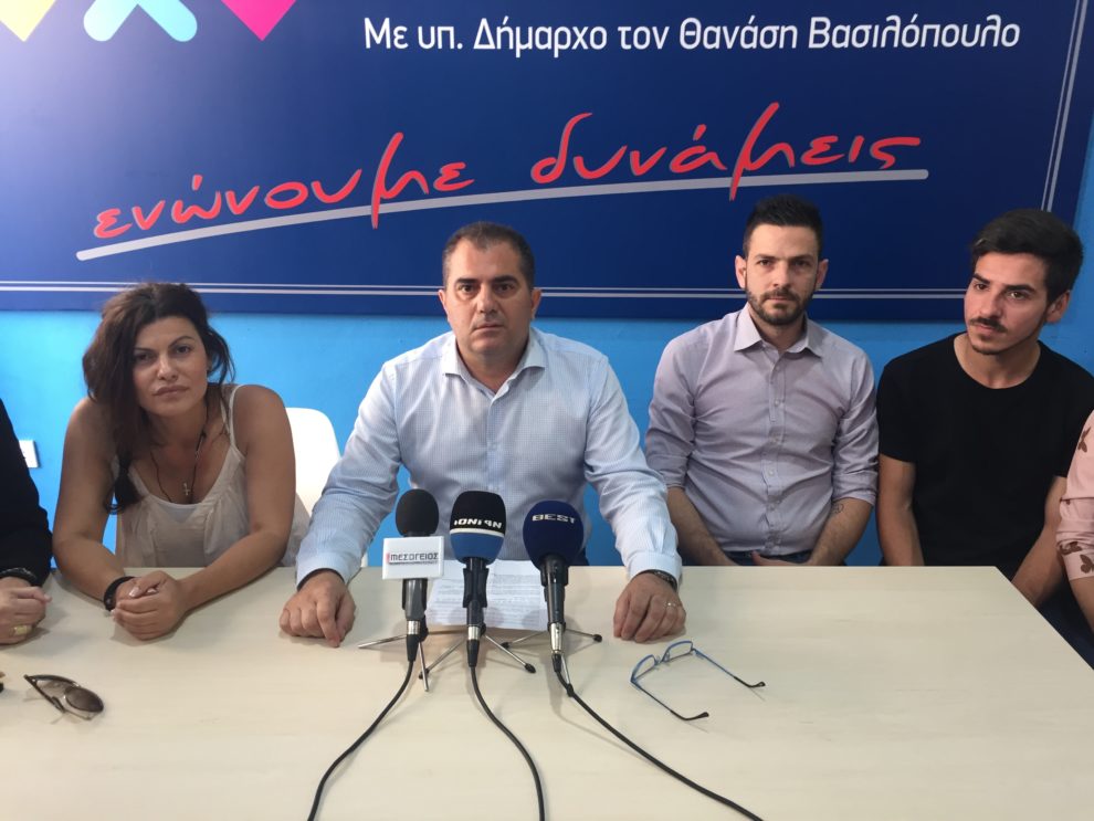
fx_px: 917
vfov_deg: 48.2
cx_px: 547
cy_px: 410
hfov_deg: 61.6
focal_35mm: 29
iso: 100
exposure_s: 1/33
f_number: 2.2
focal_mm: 4.15
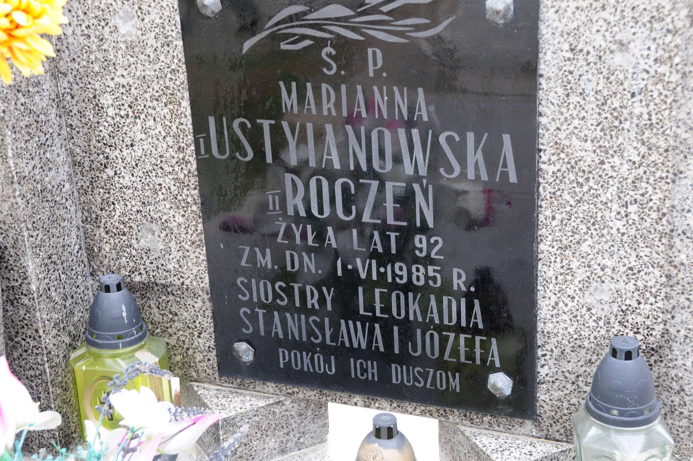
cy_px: 230
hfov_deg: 35.1
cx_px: 346
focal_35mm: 57
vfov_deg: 23.7
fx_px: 1096
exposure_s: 1/80
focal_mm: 38
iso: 500
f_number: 7.1
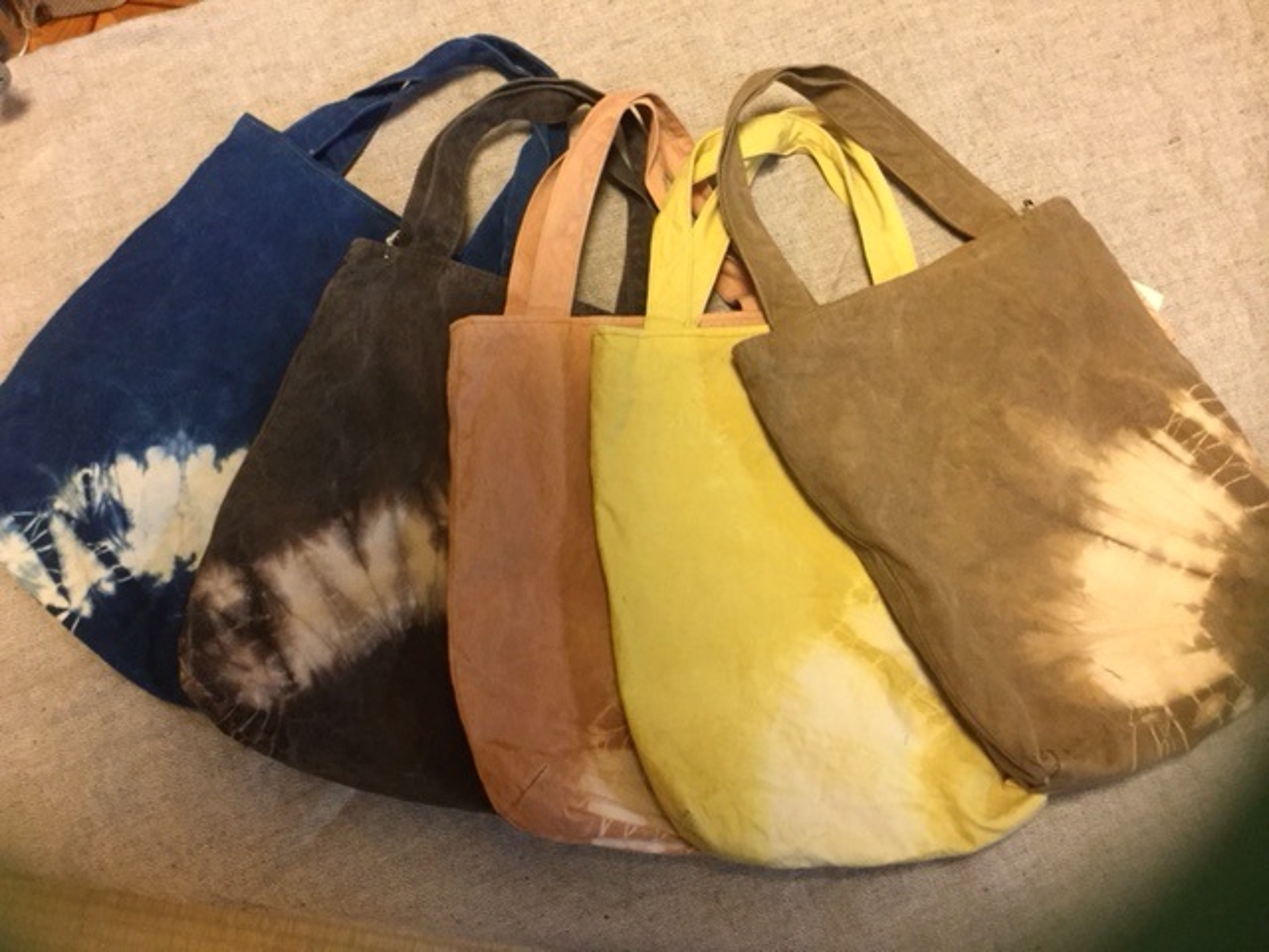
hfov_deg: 58.4
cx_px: 634
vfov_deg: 45.4
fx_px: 1136
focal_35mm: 31
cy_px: 476
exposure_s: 1/24
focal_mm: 3.3
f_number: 2.4
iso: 200
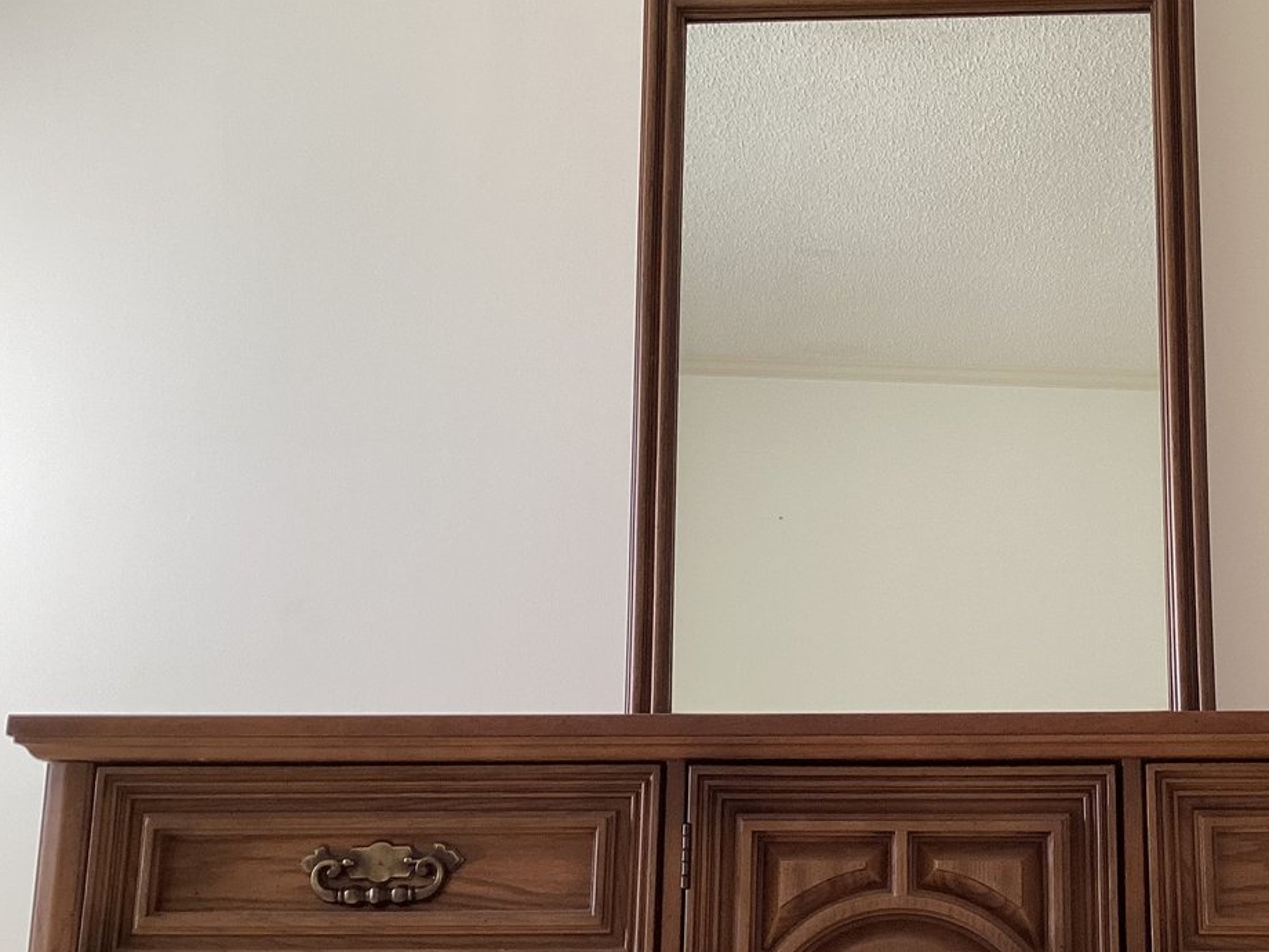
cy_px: 555
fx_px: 1870
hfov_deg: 36.9
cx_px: 897
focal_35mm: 51
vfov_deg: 28.5
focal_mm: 3.3
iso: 80
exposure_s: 1/50
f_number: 2.4
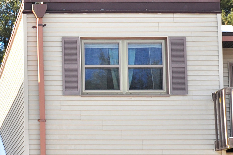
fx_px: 608
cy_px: 196
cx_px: -60
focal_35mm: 94
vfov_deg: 14.0
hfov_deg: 20.1
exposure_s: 1/160
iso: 200
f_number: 7.1
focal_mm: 20
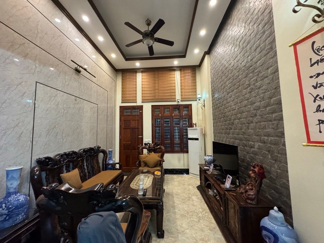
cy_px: 122
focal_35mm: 14
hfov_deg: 102.1
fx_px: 131
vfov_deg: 85.7
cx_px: 162
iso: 640
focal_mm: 2.22
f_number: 2.2
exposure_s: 1/50
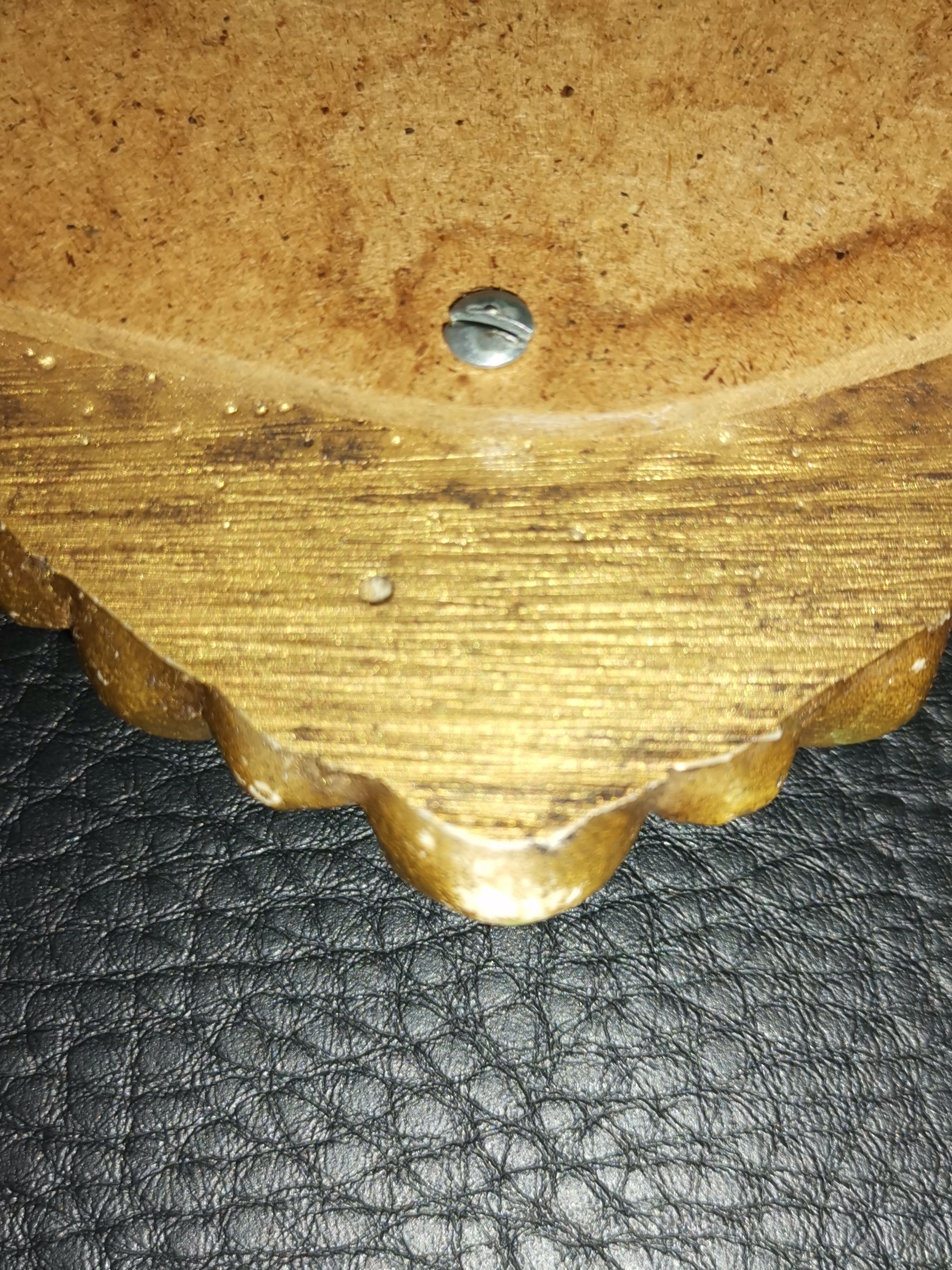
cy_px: 635
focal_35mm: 38
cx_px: 476
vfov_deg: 49.0
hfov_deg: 37.7
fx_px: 1393
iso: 64
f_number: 1.8
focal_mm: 4.75
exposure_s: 1/100
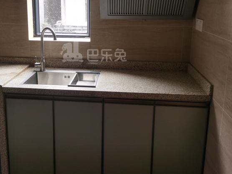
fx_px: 261
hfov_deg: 47.6
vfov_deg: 36.2
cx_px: 93
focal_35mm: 39
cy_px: 51
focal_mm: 5.56
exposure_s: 1/100
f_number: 1.6
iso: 160
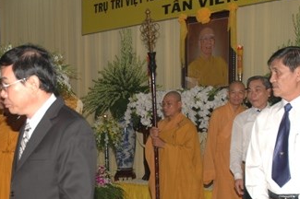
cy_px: 170
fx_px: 591
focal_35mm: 71
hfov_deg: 28.1
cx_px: 82
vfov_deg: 18.9
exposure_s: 1/60
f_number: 4
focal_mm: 24
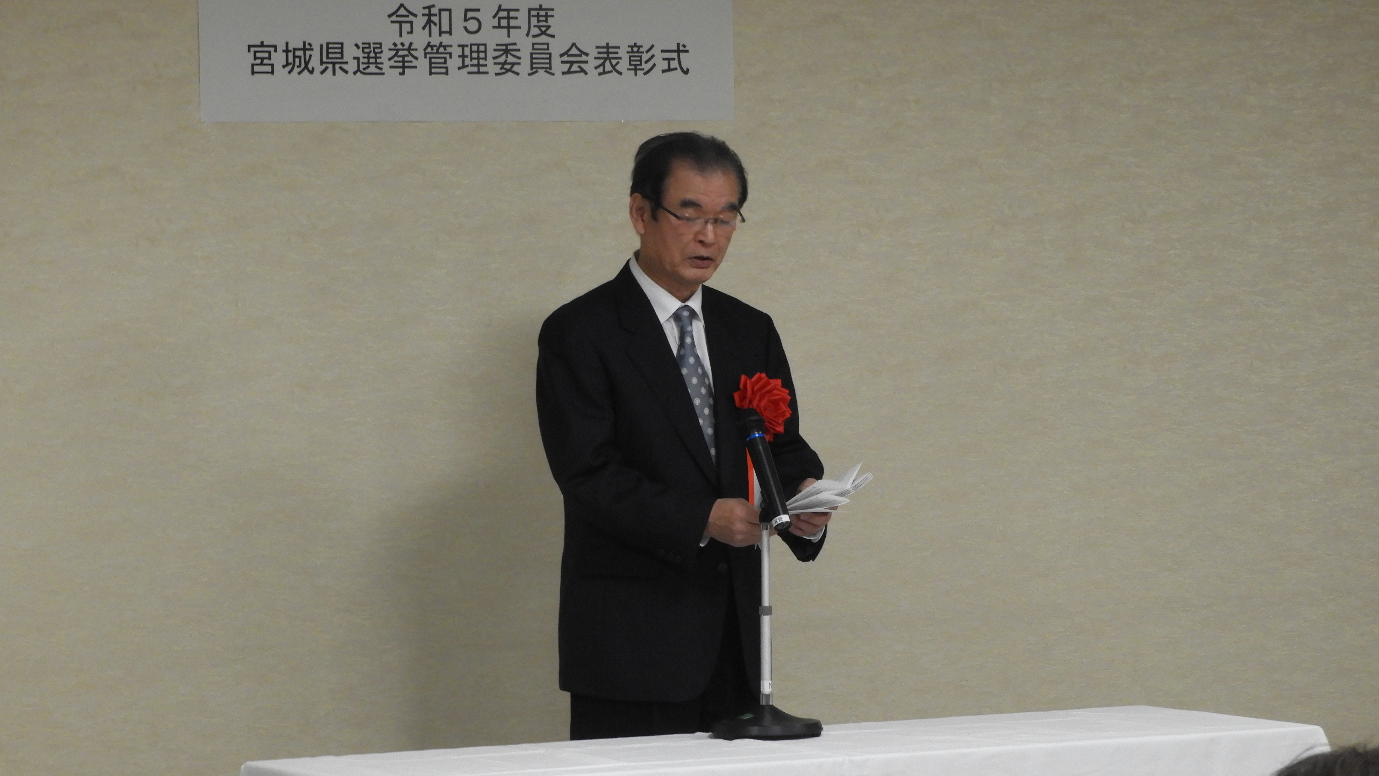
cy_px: 408
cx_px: 691
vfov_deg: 8.2
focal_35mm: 148
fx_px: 5412
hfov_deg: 14.5
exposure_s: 1/40
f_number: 5
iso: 400
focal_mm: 24.2
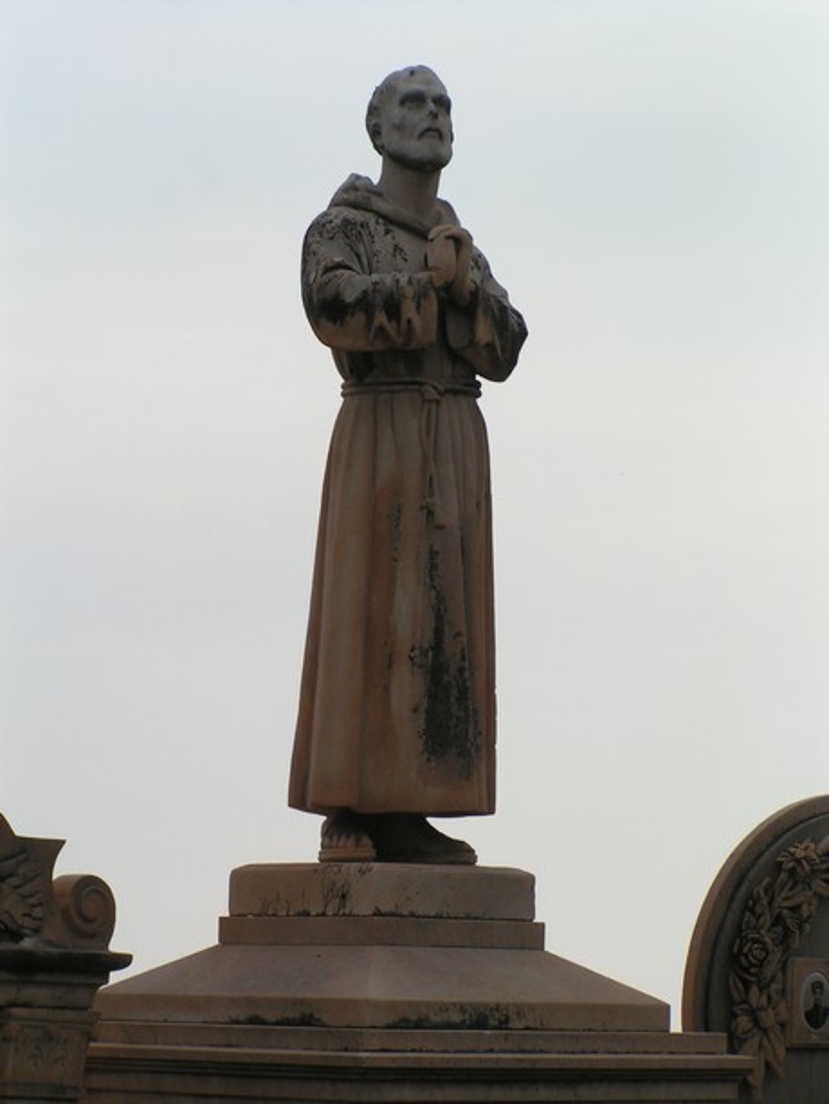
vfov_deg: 13.8
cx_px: 414
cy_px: 552
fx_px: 4565
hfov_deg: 10.4
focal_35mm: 143
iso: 50
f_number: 6.3
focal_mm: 21.9
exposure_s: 1/500
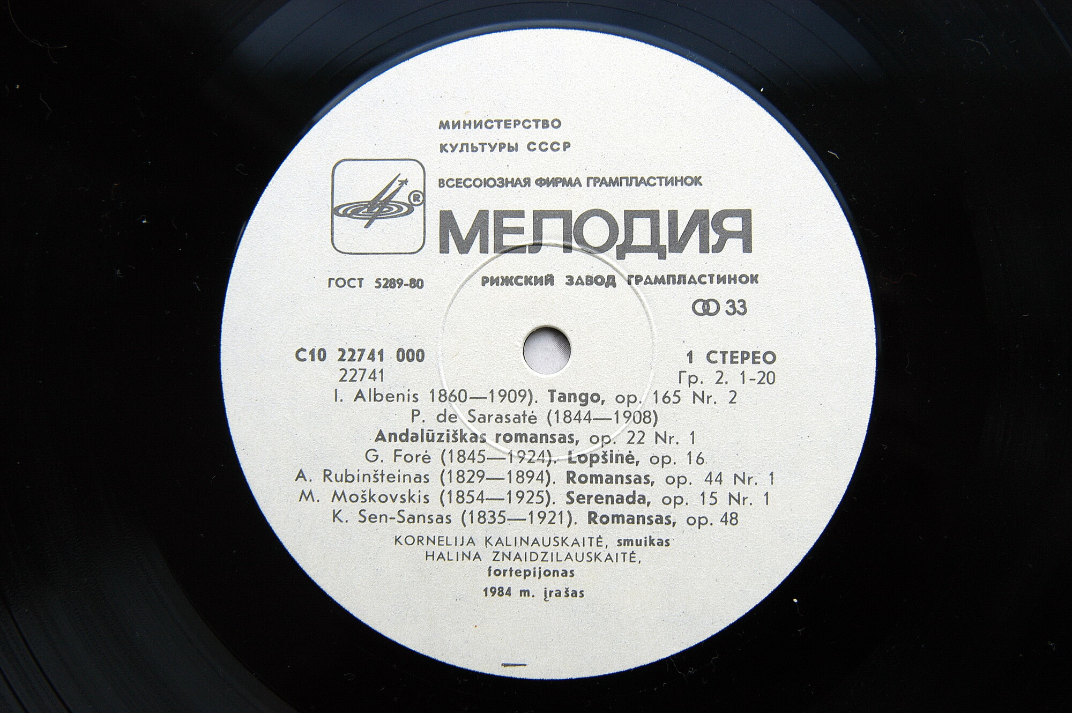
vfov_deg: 25.7
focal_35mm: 52
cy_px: 356
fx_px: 1562
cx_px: 536
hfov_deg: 37.9
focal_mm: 35
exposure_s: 1/125
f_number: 5.6
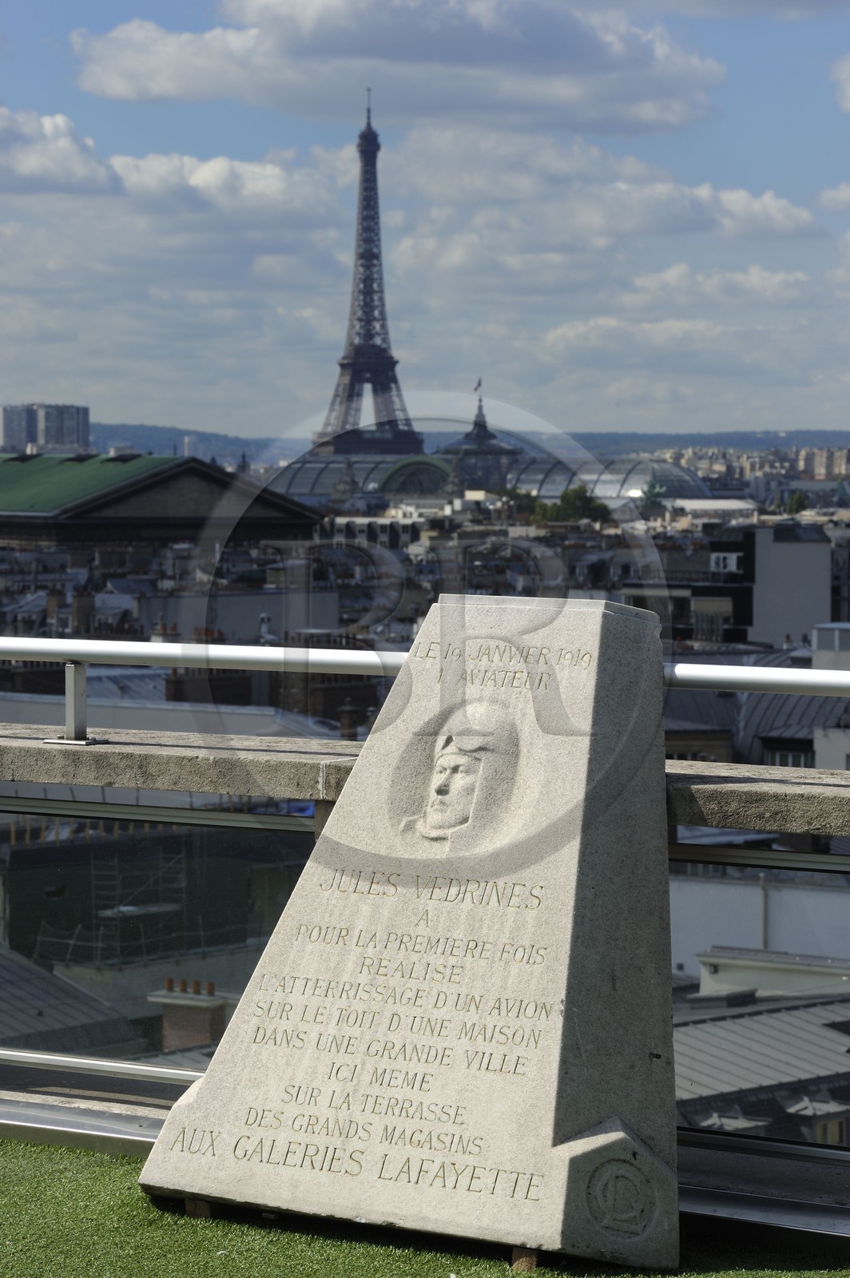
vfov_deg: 17.7
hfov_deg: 11.8
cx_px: 425
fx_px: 4115
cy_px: 639
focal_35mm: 116
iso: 200
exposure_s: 1/250
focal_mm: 116
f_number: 13
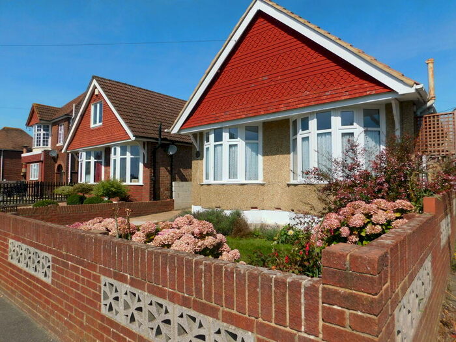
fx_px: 303
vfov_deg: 58.9
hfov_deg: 73.9
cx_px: 228
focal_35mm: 23
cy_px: 171
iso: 125
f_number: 6
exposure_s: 1/800
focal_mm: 4
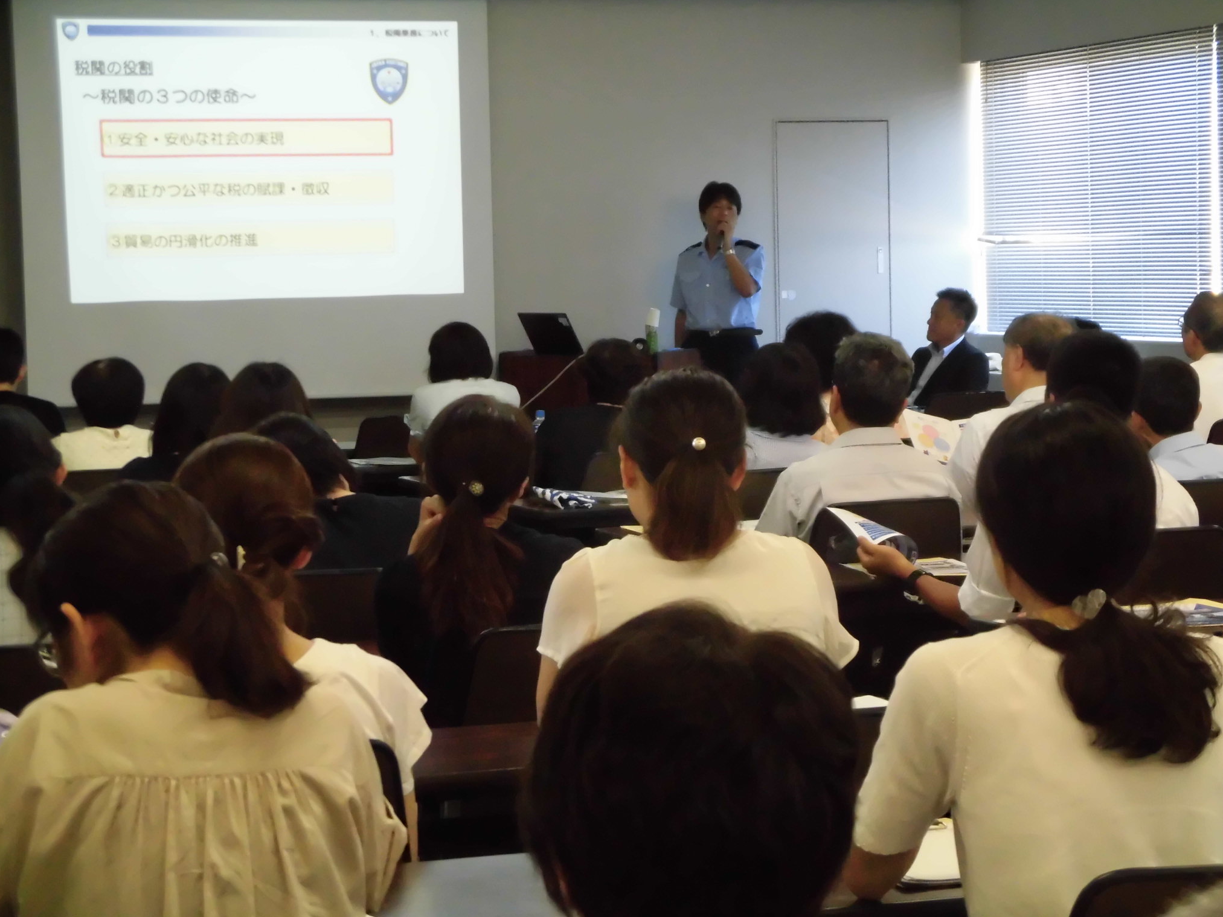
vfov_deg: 16.2
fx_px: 3215
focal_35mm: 91
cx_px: 613
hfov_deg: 21.5
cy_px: 455
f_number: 4.7
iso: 800
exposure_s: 1/80
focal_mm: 16.15
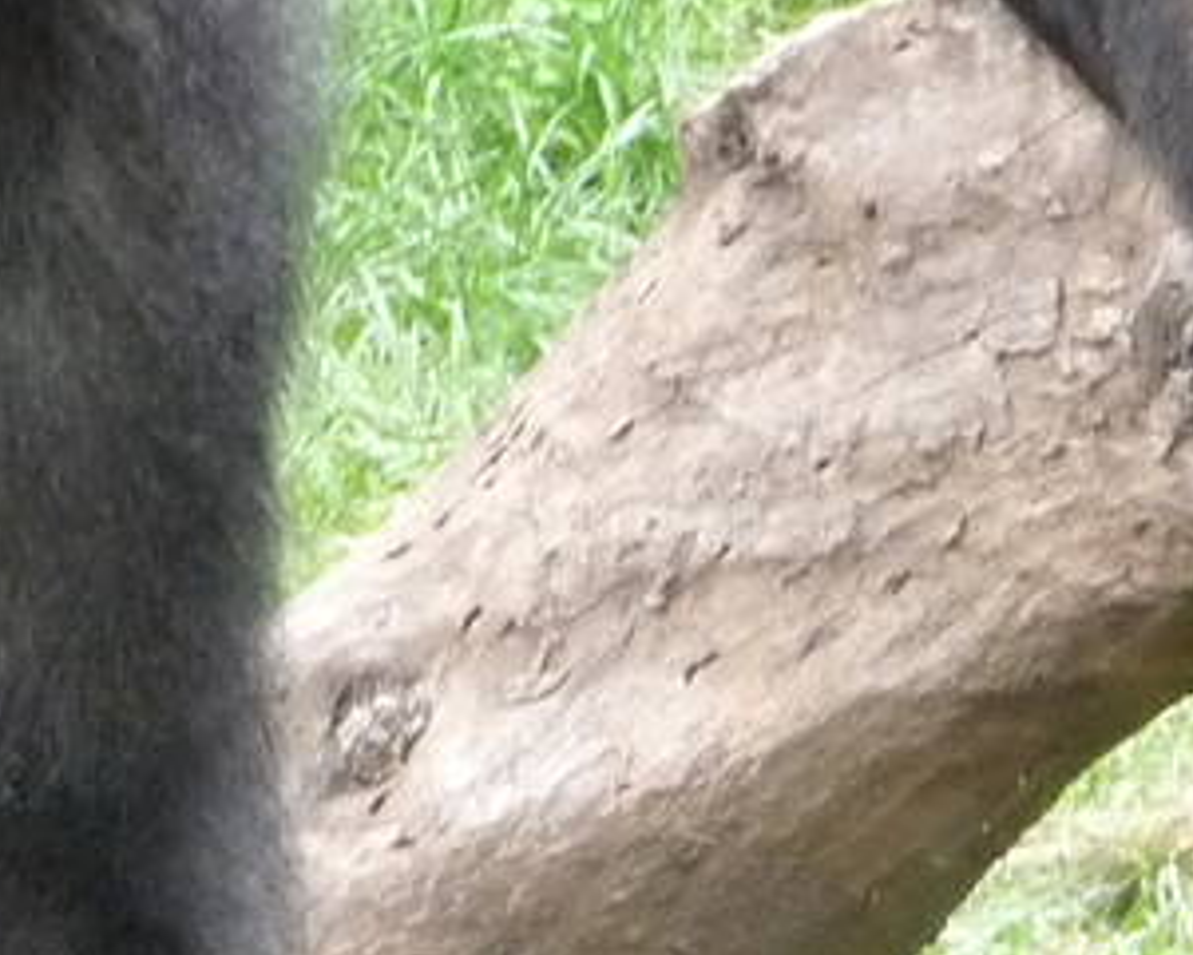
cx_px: 571
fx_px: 32635
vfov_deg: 1.7
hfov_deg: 2.1
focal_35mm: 924
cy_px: 721
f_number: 4.8
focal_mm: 30.5
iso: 400
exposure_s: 1/50
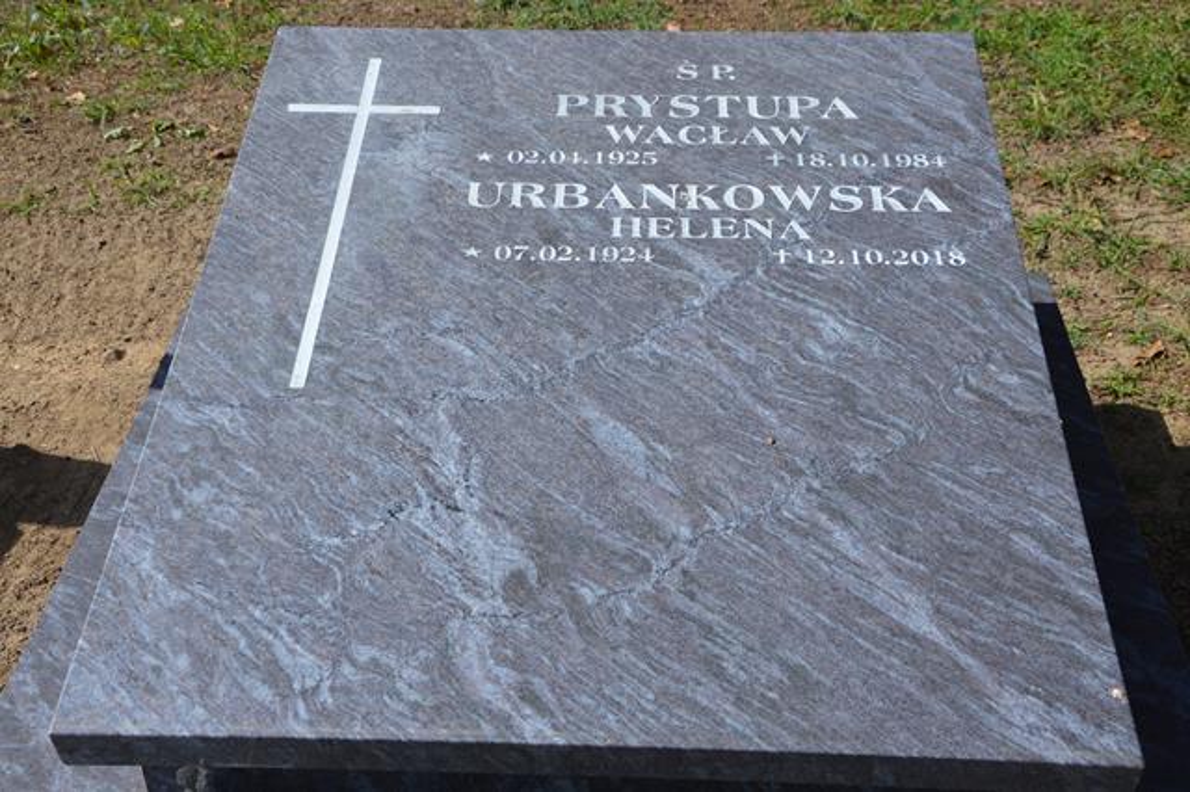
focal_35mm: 48
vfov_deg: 28.0
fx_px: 1586
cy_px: 396
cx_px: 595
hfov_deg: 41.1
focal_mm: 32
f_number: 8
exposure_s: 1/250
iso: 100
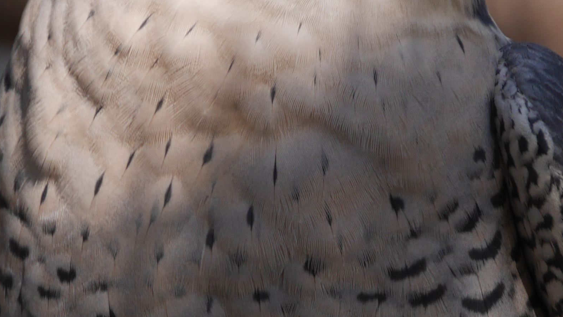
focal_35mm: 884
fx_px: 13198
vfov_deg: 1.4
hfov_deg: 2.4
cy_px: 446
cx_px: 383
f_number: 5.6
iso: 200
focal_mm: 140
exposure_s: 1/250
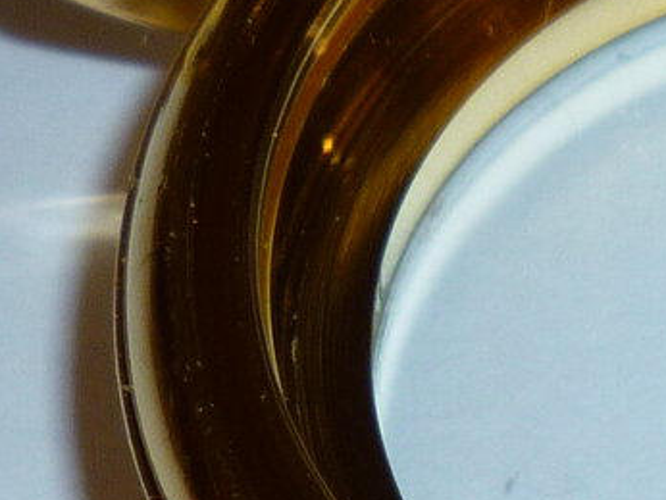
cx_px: 937
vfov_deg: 7.1
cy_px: 679
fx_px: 3985
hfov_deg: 9.3
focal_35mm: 207
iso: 100
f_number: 4
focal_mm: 6.3
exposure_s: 1/30
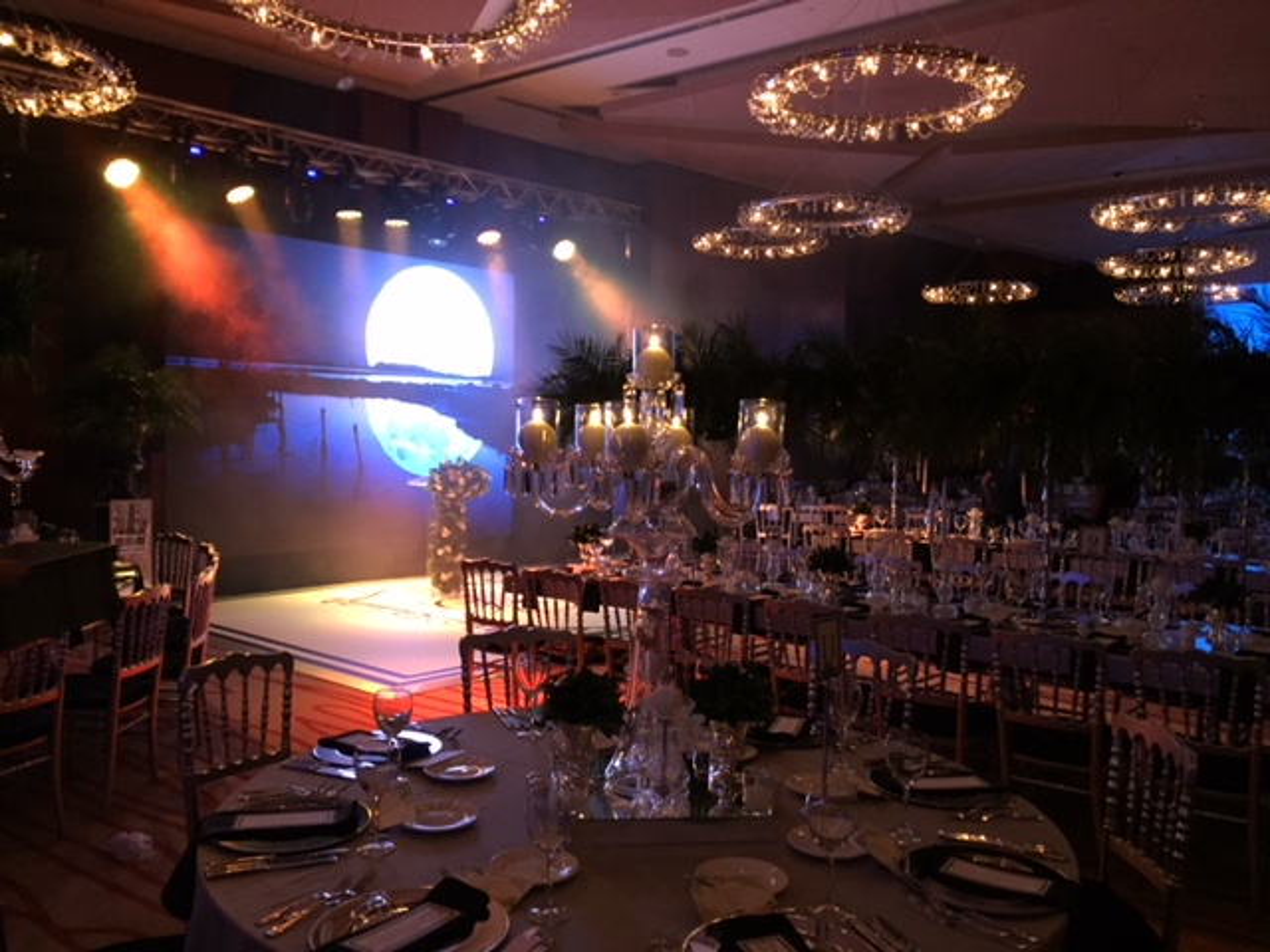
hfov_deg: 61.7
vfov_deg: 48.2
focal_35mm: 29
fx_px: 1064
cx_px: 635
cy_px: 476
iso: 320
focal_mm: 4.15
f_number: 2.2
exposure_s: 1/33
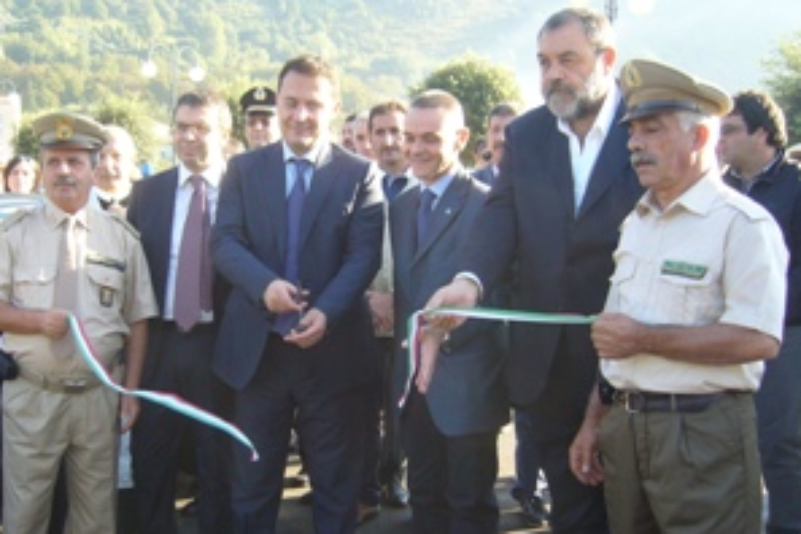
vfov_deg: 27.5
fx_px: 1090
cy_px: 283
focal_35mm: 49
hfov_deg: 40.2
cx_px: 321
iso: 80
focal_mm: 5.8
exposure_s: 1/100
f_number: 2.8
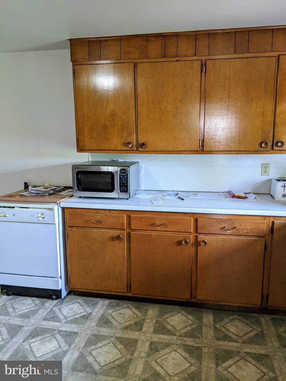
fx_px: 297
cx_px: 143
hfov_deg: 51.4
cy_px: 190
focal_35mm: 27
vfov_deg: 65.3
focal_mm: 4.44
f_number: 1.8
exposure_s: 1/23.6
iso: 126
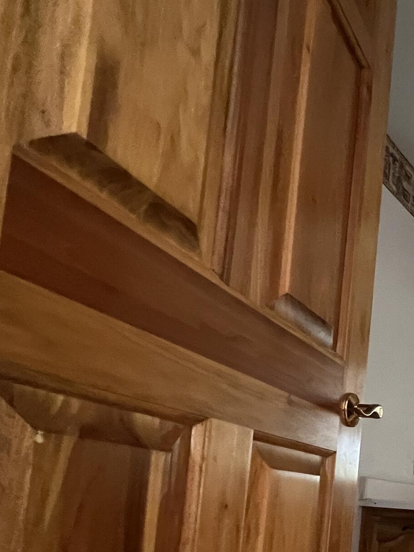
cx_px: 514
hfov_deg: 34.1
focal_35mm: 32
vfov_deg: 51.2
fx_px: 510
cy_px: 481
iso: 640
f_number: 1.8
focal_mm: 1.57
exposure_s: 1/60
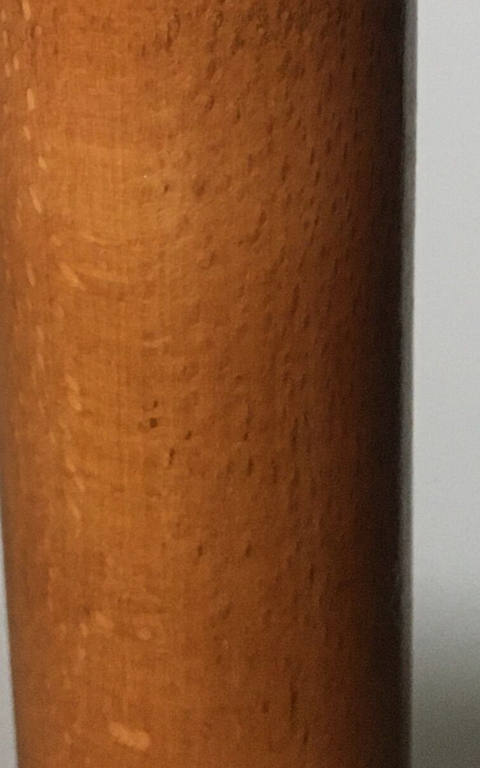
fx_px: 2136
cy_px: -140
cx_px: -353
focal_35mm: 102
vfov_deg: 19.3
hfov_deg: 11.9
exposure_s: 1/30
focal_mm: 4.15
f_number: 2.2
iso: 125
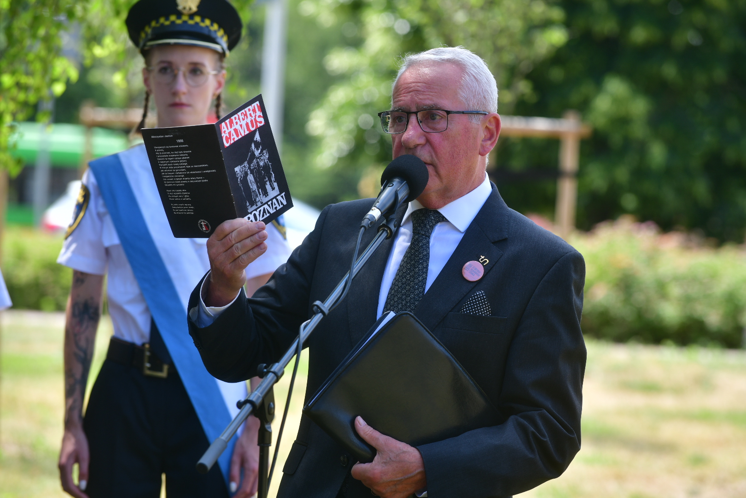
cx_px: 373
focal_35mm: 200
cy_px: 249
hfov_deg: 10.3
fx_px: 4144
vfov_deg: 6.9
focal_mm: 200
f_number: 6.3
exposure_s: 1/200
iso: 100
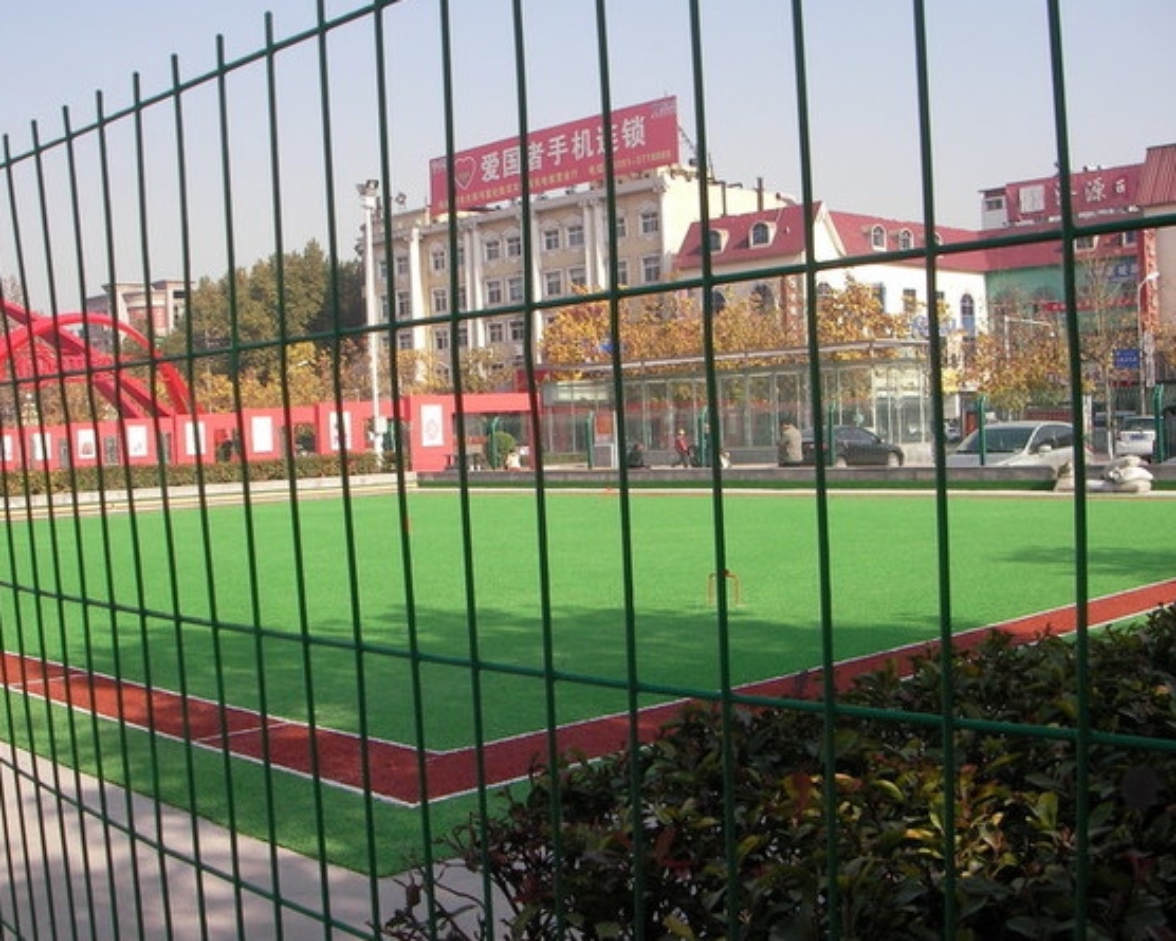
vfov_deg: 37.3
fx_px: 1392
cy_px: 469
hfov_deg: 45.8
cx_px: 546
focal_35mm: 40
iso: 50
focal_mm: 6.3
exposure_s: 1/177
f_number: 6.6
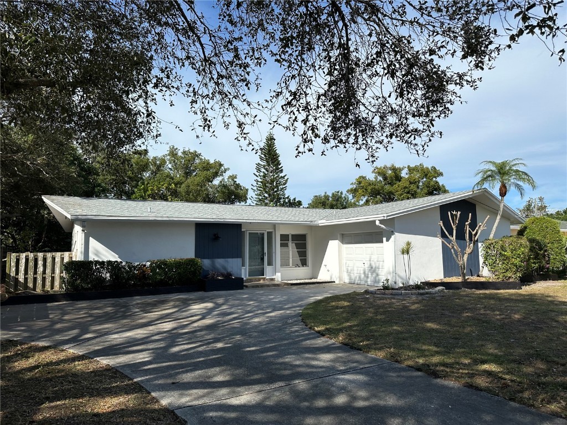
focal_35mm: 24
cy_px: 212
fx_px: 393
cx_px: 284
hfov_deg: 71.6
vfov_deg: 56.8
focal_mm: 6.86
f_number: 1.78
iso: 80
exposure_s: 1/6211
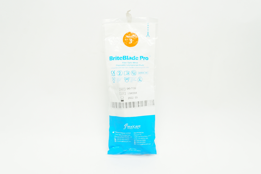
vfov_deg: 36.8
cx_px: 130
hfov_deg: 53.2
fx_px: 261
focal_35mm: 36
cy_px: 87
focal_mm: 24
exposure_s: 1/40
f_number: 6.3
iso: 400
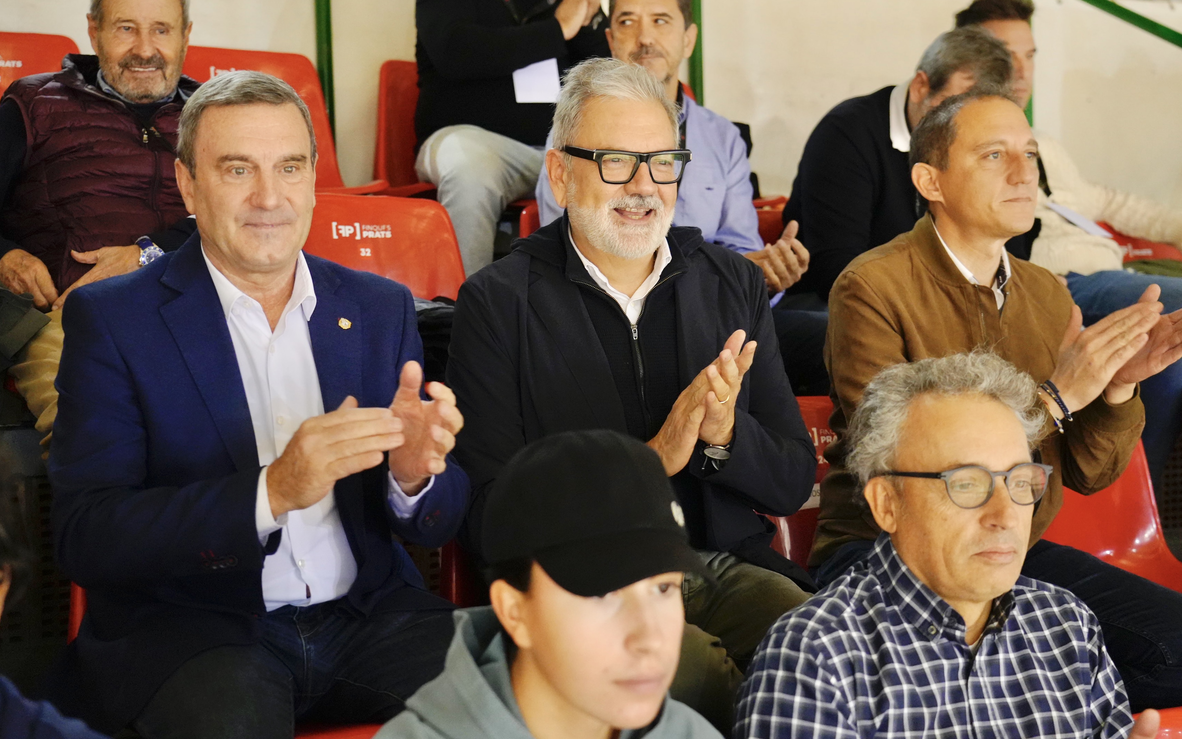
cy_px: 353
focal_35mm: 49
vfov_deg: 26.3
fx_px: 1578
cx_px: 592
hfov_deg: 41.1
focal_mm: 48
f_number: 4
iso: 6400
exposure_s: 1/200
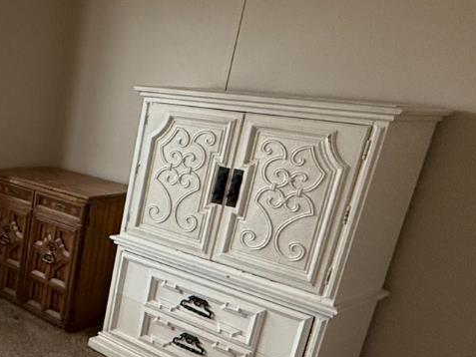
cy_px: 250
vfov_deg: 32.5
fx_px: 605
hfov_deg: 35.0
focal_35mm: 44
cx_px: -81
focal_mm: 2.22
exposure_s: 1/120
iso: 250
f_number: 2.2
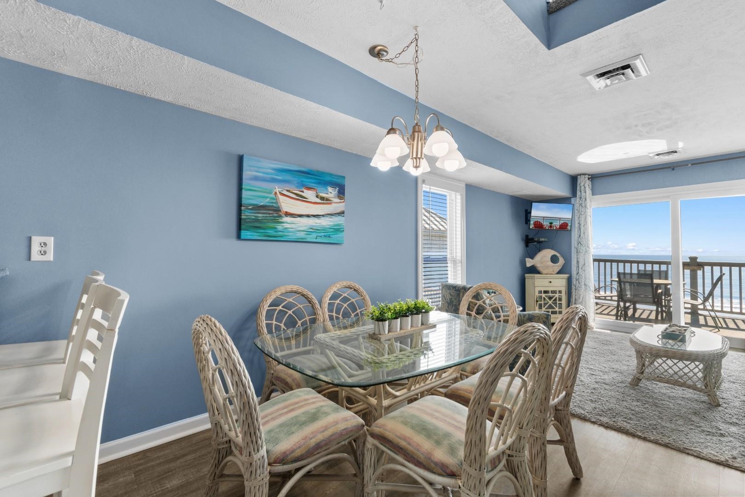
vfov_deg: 77.3
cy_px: 248
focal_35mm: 15
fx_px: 310
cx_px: 372
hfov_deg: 100.4
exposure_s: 1/20
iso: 100
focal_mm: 10
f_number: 4.5
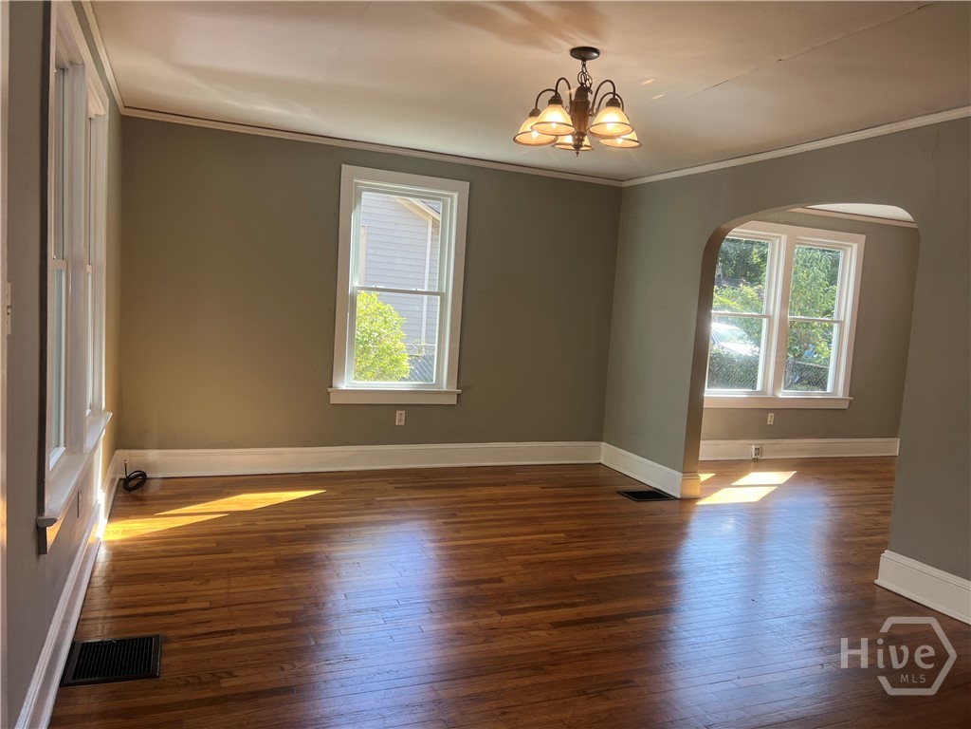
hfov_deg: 67.3
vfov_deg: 53.1
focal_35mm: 26
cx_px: 486
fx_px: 729
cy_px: 364
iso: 32
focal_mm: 5.7
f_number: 1.5
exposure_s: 1/136
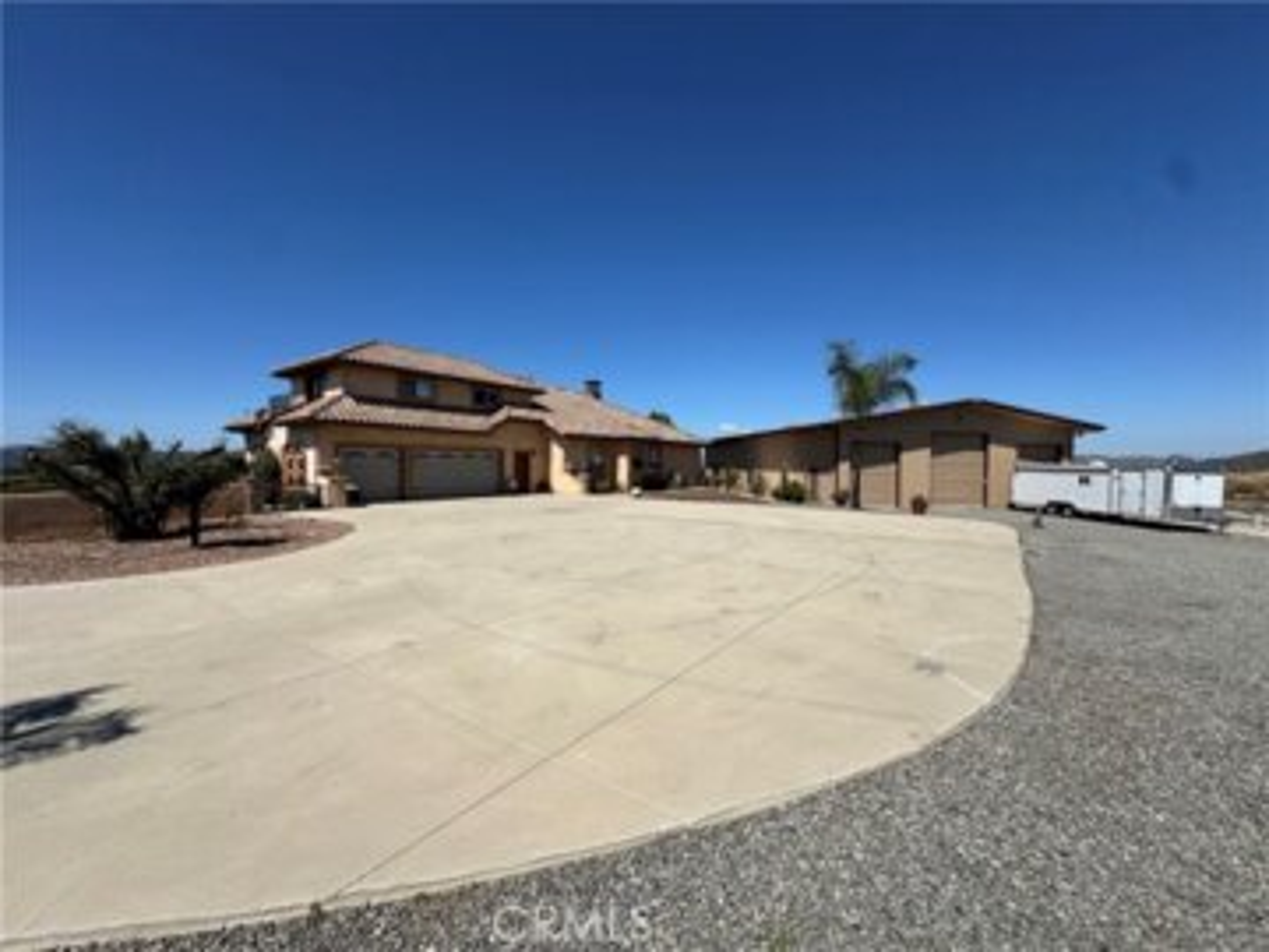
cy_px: 476
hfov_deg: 102.1
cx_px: 634
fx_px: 513
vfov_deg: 85.7
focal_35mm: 14
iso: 50
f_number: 2.2
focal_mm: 2.22
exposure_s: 1/3906
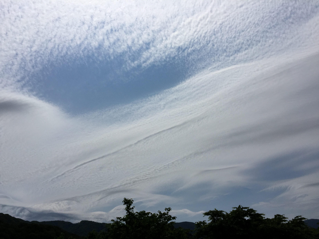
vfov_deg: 48.2
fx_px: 267
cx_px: 160
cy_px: 120
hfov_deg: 61.7
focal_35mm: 29
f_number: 2.2
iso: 32
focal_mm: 4.15
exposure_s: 1/13333
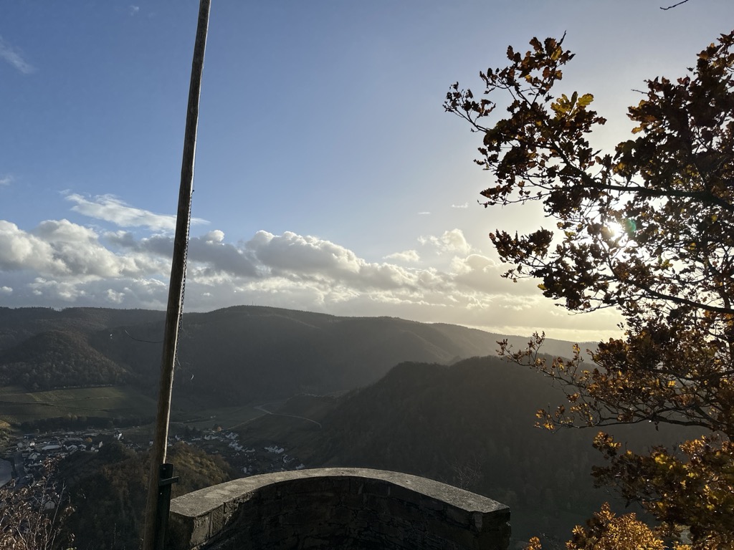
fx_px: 509
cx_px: 367
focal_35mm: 24
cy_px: 275
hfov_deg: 71.6
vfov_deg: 56.8
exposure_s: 1/10753
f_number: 1.78
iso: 80
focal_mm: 6.86
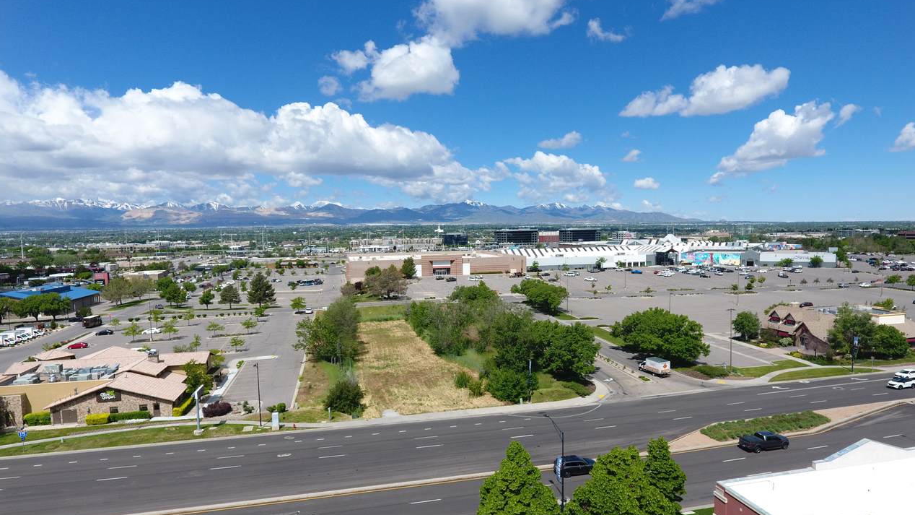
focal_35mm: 22
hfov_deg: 81.2
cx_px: 456
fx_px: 534
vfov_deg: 51.4
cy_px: 280
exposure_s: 1/1099
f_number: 2.8
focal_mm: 3.61
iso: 100
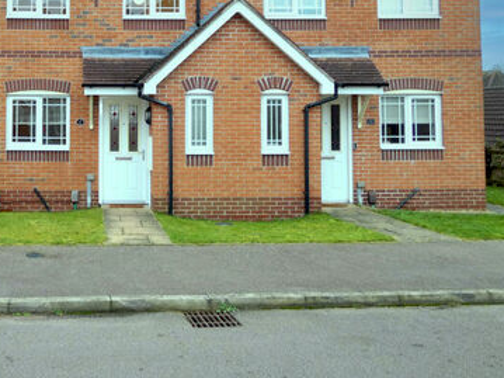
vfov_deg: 36.0
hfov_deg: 45.4
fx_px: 568
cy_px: 95
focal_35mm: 39
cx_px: 100
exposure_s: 1/40
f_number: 2.8
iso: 80
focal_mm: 3.6
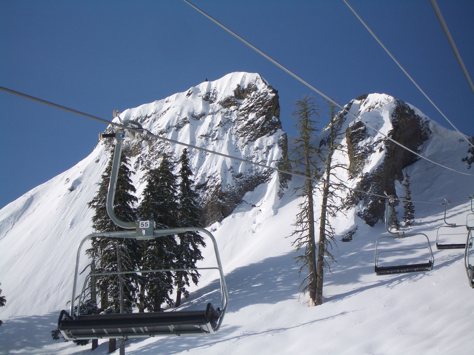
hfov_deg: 18.7
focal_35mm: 105
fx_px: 1438
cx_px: 237
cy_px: 178
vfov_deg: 14.1
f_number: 7.7
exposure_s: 1/320
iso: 80
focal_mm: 17.4
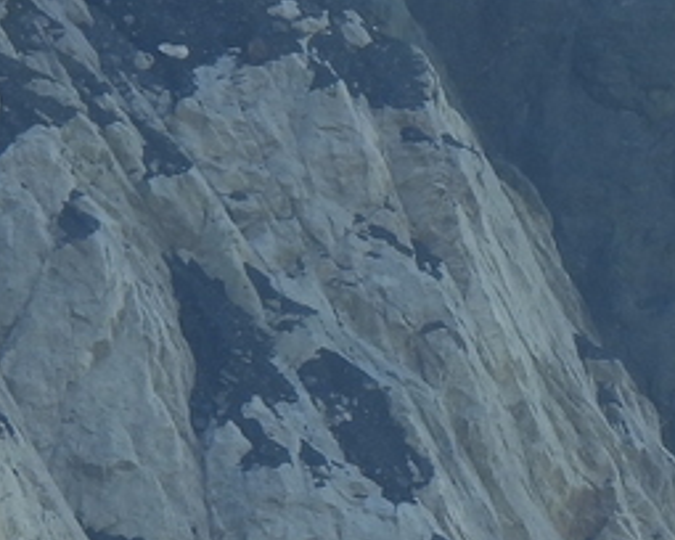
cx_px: 1366
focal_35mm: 1565
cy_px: 484
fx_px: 31265
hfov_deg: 1.2
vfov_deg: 1.0
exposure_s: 1/400
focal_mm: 57.1
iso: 100
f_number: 5
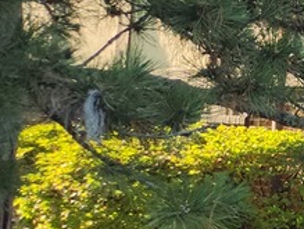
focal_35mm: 151
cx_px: 997
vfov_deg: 9.9
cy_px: 103
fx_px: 1328
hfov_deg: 9.3
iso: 20
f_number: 1.8
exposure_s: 1/134
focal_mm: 5.4
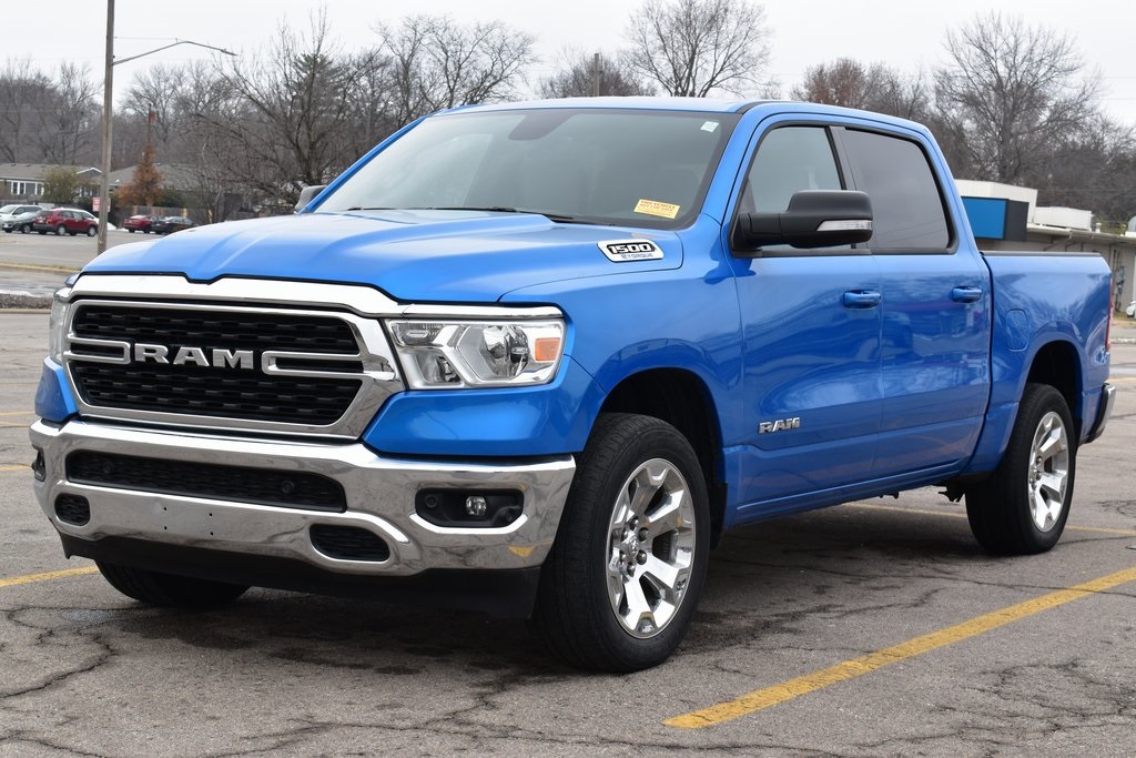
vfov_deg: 21.6
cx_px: 568
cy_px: 379
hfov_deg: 31.9
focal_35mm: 63
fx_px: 1988
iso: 400
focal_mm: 42
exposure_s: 1/125
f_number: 9
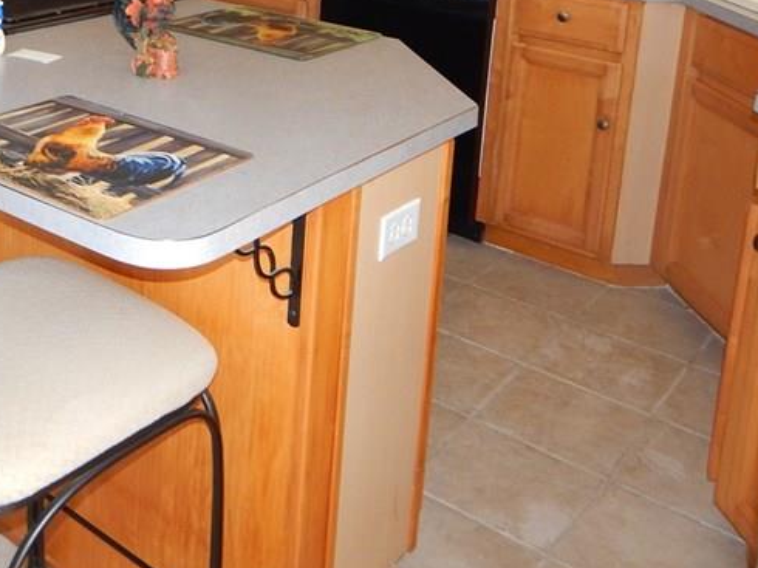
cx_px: 201
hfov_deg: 40.2
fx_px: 1007
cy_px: -11
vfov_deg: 29.3
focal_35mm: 46
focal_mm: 4
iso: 200
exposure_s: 1/30
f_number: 3
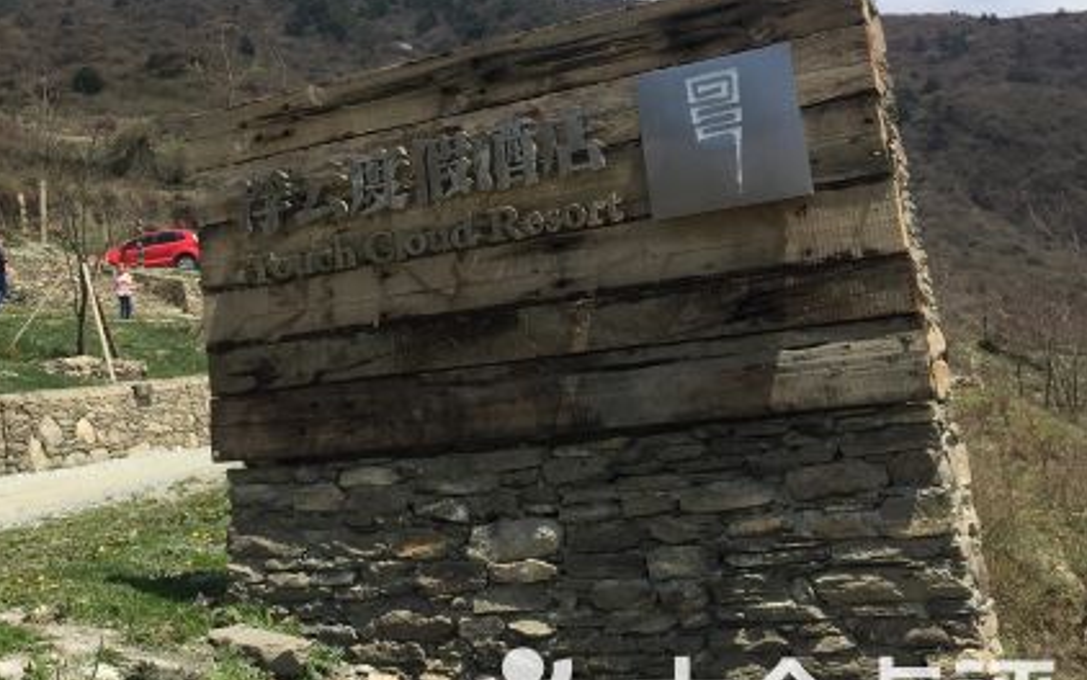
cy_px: 166
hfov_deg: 38.1
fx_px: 1511
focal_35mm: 51
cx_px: 222
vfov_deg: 25.1
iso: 32
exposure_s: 1/1799
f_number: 2.2
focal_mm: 4.15
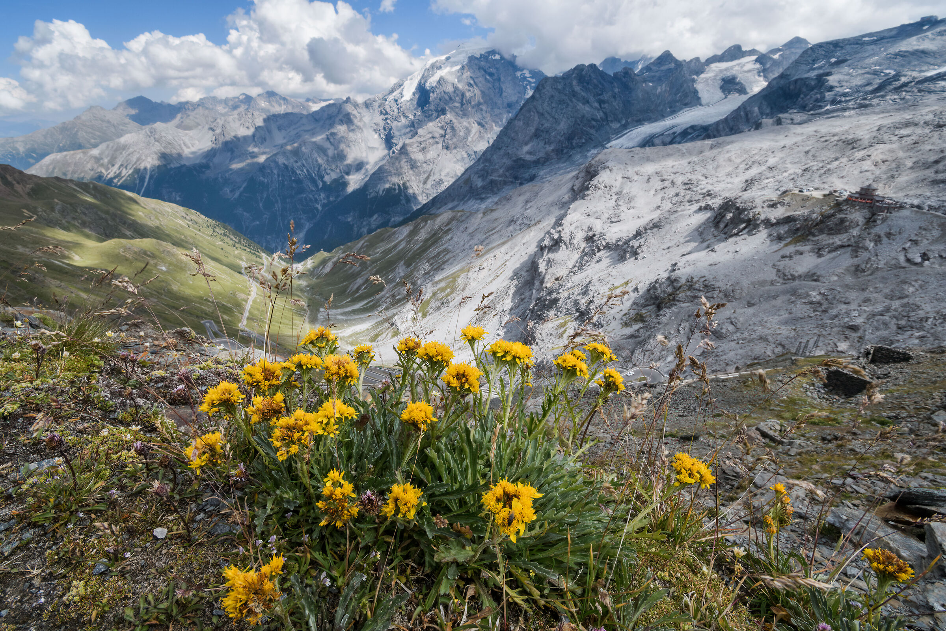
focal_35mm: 15
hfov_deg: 100.4
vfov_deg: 77.3
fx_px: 394
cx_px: 473
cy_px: 316
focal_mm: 10
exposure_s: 1/80
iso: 250
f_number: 16
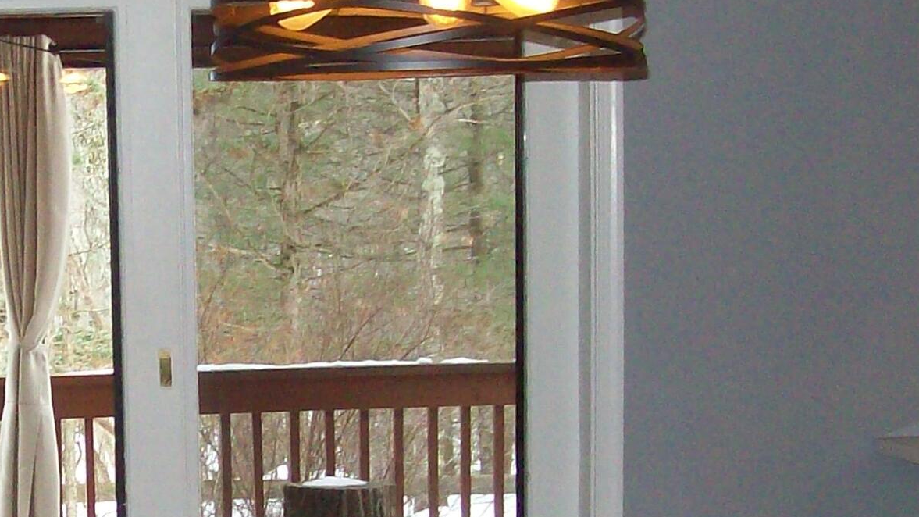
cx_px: 55
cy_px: 464
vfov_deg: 12.0
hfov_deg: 20.8
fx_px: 2437
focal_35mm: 100
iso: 200
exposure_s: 1/64
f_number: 2.7
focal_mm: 6
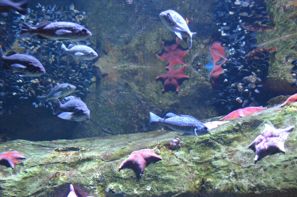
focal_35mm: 45
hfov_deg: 43.7
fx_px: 371
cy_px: 98
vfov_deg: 29.7
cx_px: 148
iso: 2500
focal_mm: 30
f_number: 4.5
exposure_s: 1/30
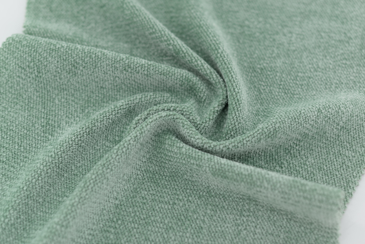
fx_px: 507
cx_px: 182
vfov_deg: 27.0
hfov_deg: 39.6
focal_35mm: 50
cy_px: 122
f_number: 3.5
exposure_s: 1/160
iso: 100
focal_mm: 50
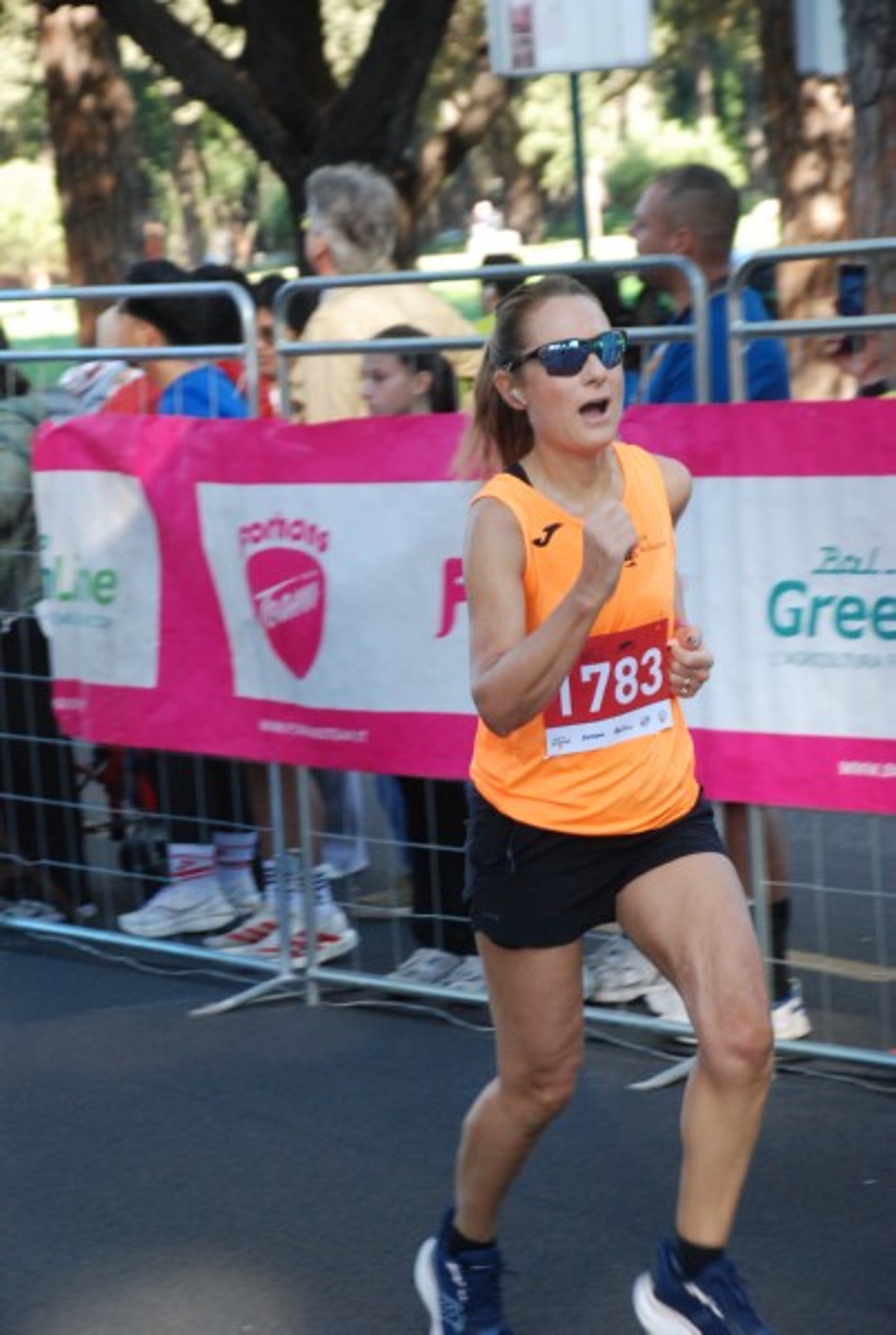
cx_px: 448
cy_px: 668
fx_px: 4457
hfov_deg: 11.5
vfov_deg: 17.0
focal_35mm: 120
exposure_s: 1/200
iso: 1000
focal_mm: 80
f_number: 5.6
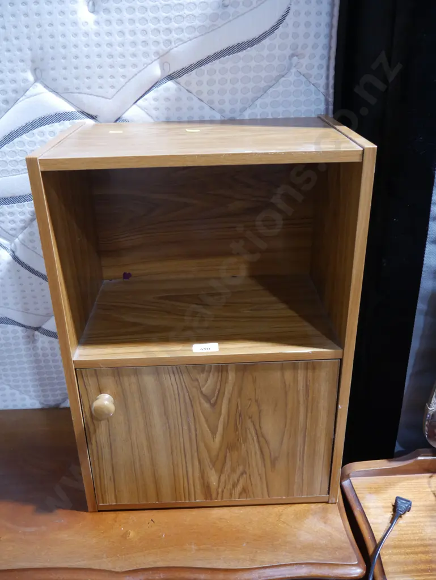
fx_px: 503
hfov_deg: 46.8
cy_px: 290
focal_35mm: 30
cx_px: 218
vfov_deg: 59.9
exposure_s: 1/60
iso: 1000
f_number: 3.6
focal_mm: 15
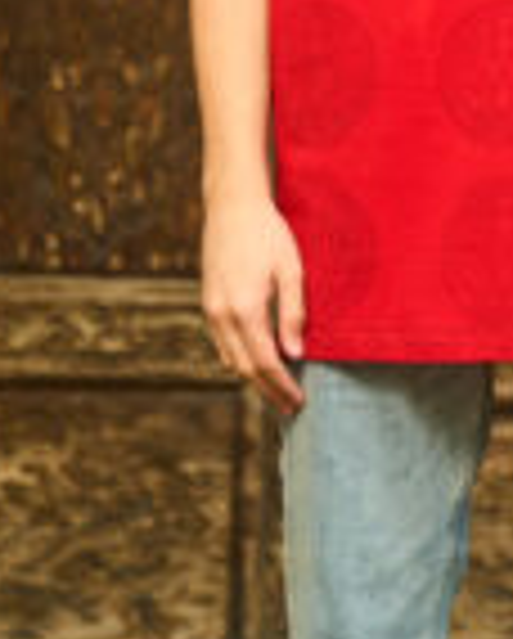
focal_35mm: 247
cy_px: -7
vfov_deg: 7.8
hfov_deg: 6.3
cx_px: 508
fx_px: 4678
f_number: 2.8
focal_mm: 58
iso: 640
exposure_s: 1/160
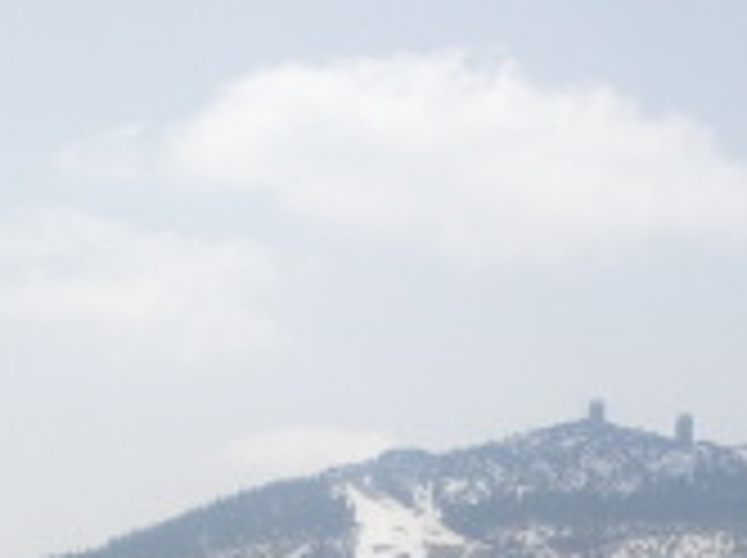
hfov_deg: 17.8
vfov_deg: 13.0
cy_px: 688
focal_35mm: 110
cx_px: 518
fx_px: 2370
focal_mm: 6.3
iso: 80
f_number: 8.4
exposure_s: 1/350
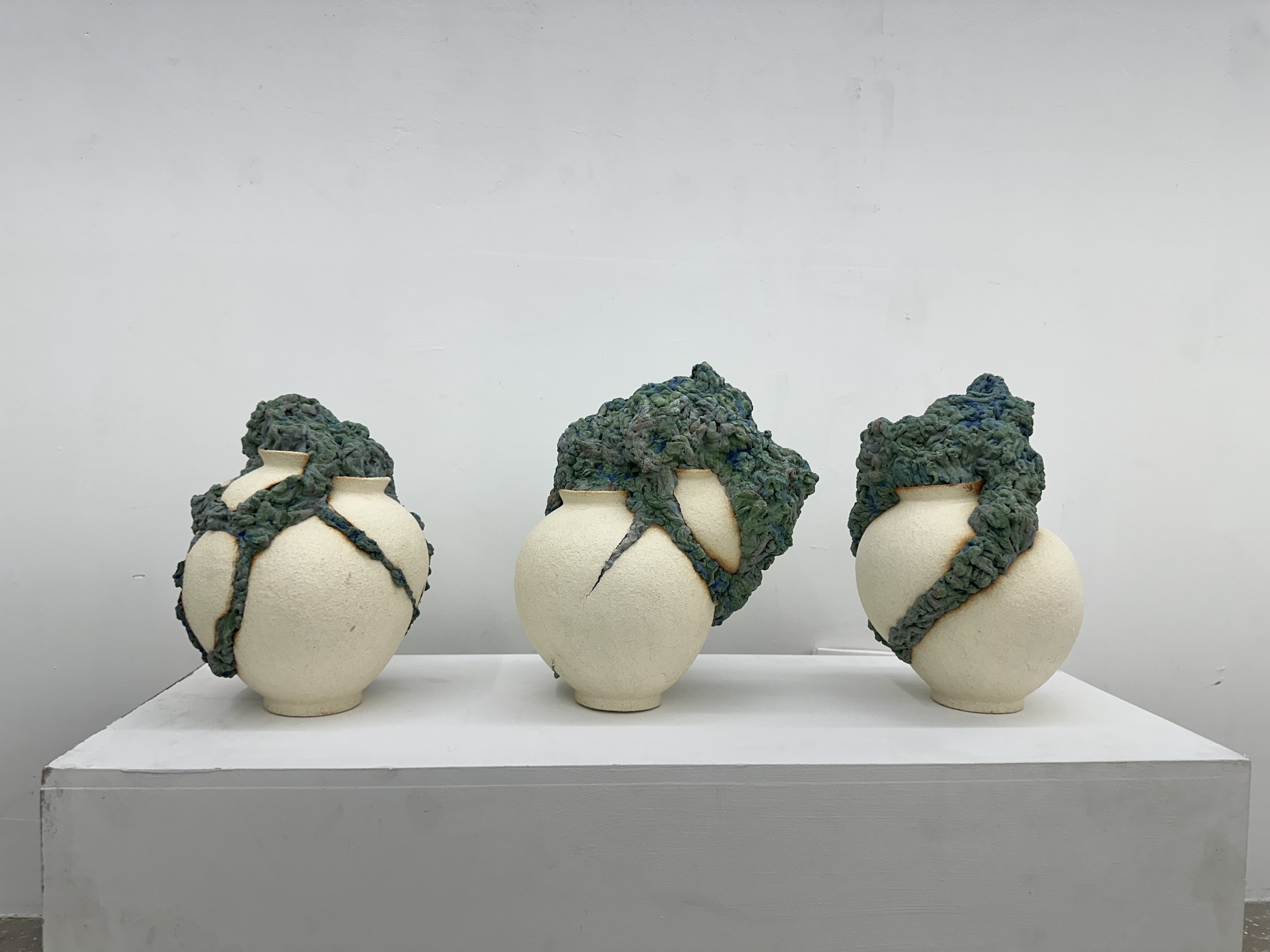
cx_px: 635
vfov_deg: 56.8
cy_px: 476
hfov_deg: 71.6
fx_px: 880
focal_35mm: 24
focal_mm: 6.86
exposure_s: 1/267
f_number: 1.78
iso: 80
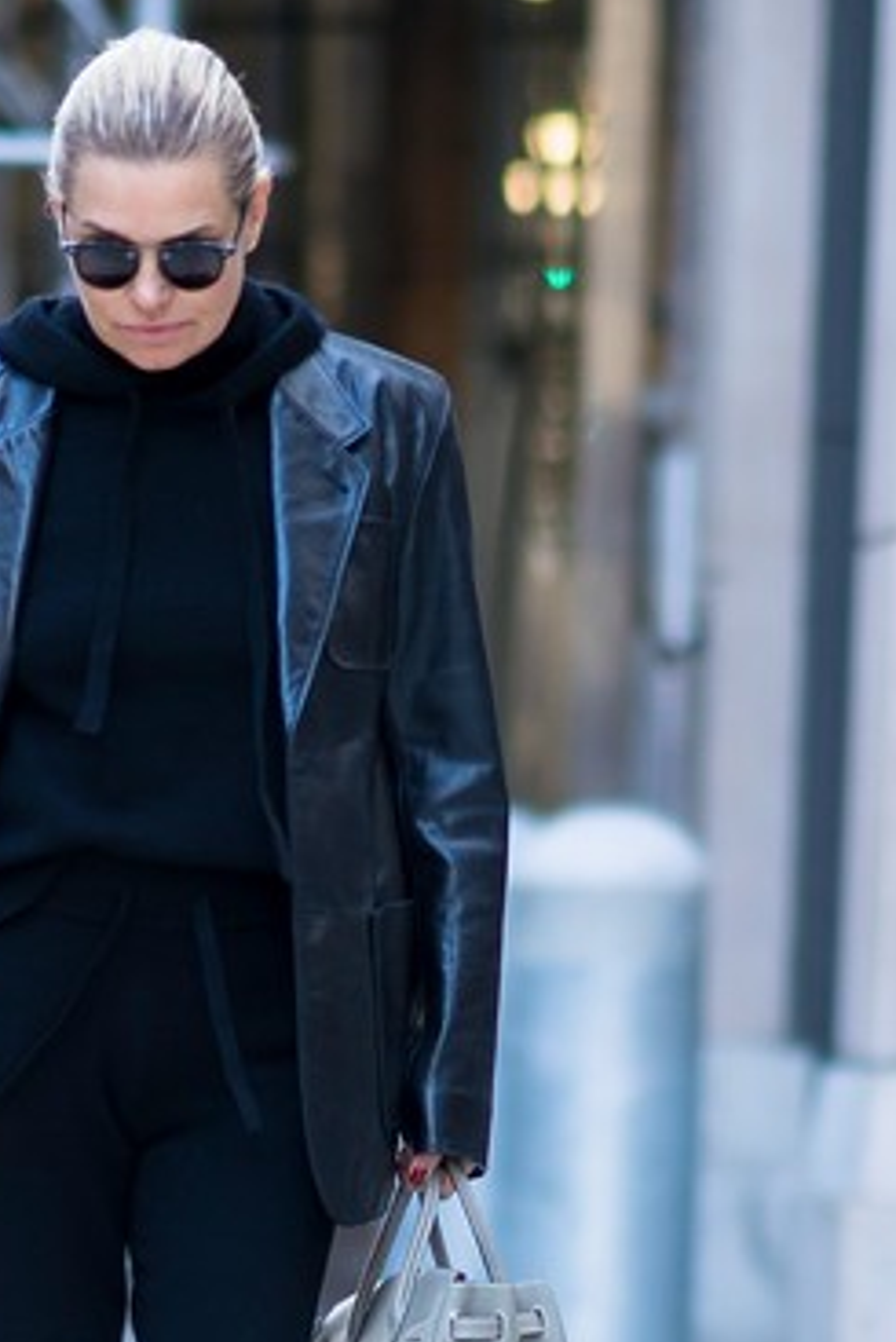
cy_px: 1123
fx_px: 6154
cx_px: 170
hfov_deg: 8.3
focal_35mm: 165
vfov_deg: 12.4
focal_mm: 85
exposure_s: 1/500
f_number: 1.4
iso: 125
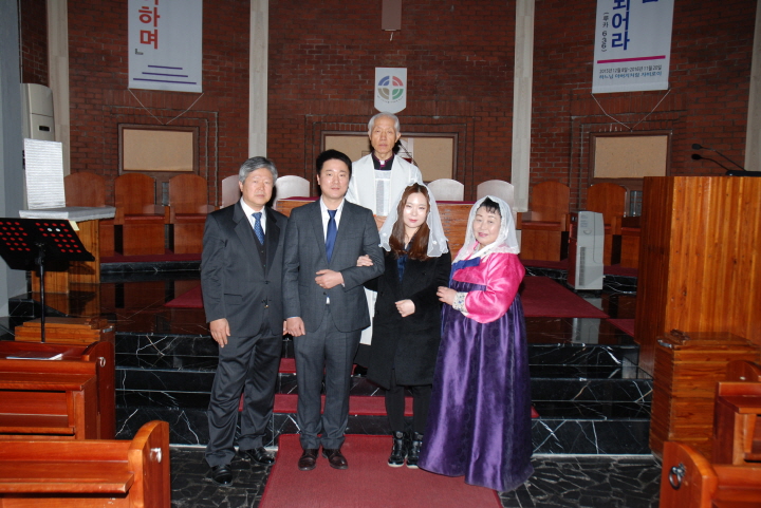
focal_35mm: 33
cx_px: 380
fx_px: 698
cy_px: 254
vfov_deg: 40.0
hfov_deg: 57.2
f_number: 5.6
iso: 200
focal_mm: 22
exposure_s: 1/60
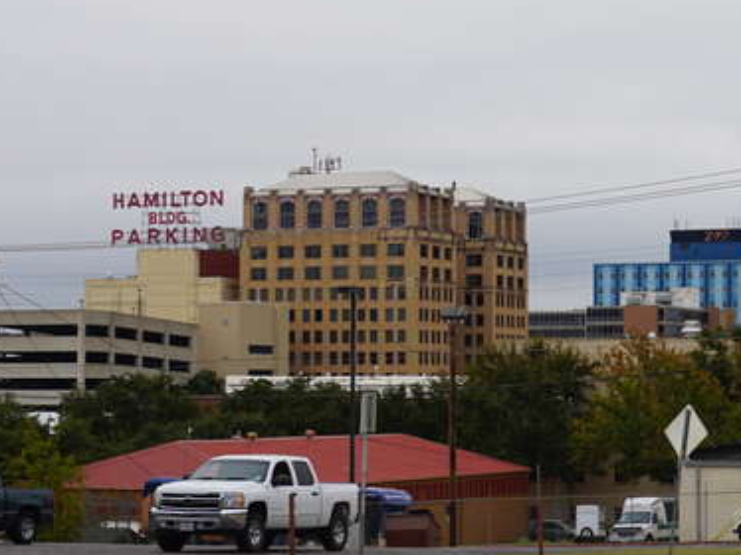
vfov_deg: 14.1
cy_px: 280
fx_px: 2246
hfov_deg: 18.6
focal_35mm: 105
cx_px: 592
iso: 100
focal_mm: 34
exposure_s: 1/100
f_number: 9
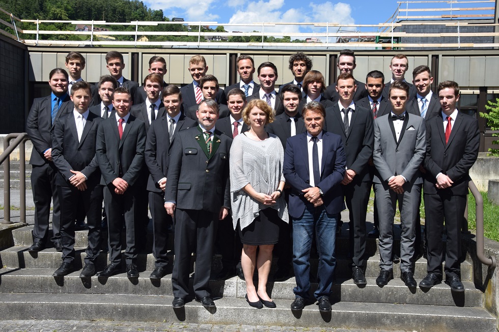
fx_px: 540
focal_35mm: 39
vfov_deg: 34.2
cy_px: 166
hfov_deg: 49.6
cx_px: 250
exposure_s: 1/200
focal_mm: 26
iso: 100
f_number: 8
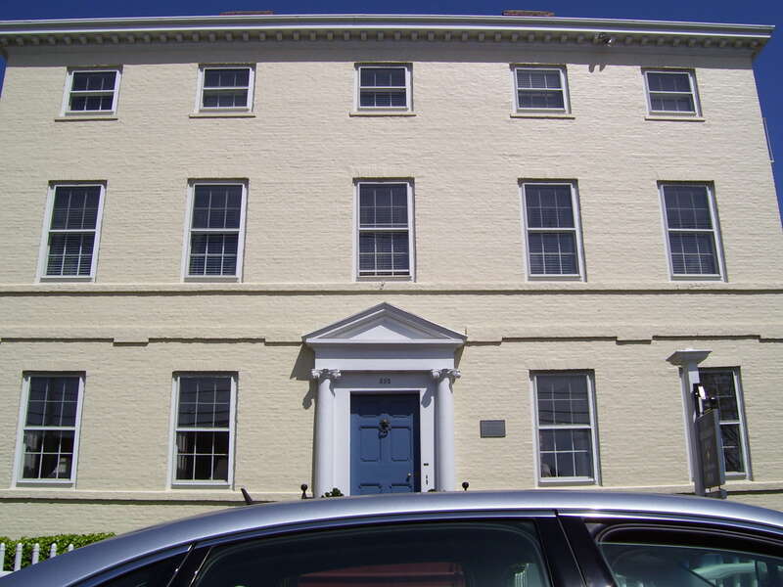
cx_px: 392
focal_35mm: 36
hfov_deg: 51.4
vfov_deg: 39.7
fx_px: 814
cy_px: 294
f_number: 4.8
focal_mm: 6
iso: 80
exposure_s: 1/1500
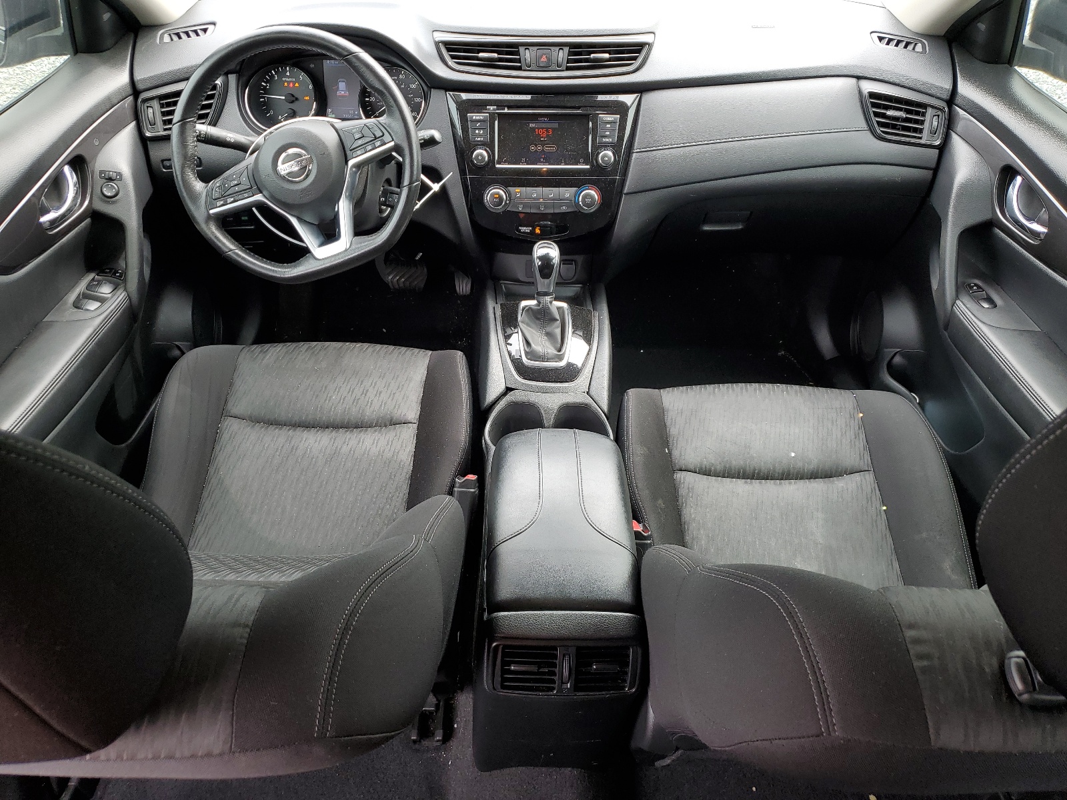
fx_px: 801
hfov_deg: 67.3
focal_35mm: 26
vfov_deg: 53.1
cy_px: 400
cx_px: 534
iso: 51
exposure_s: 1/120
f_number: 1.5
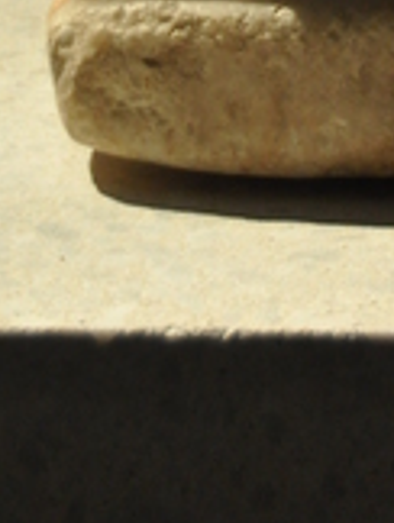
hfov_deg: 6.7
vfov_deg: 8.4
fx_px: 3375
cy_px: -529
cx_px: 383
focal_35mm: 223
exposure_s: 1/100
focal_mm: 38
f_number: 5
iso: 1000
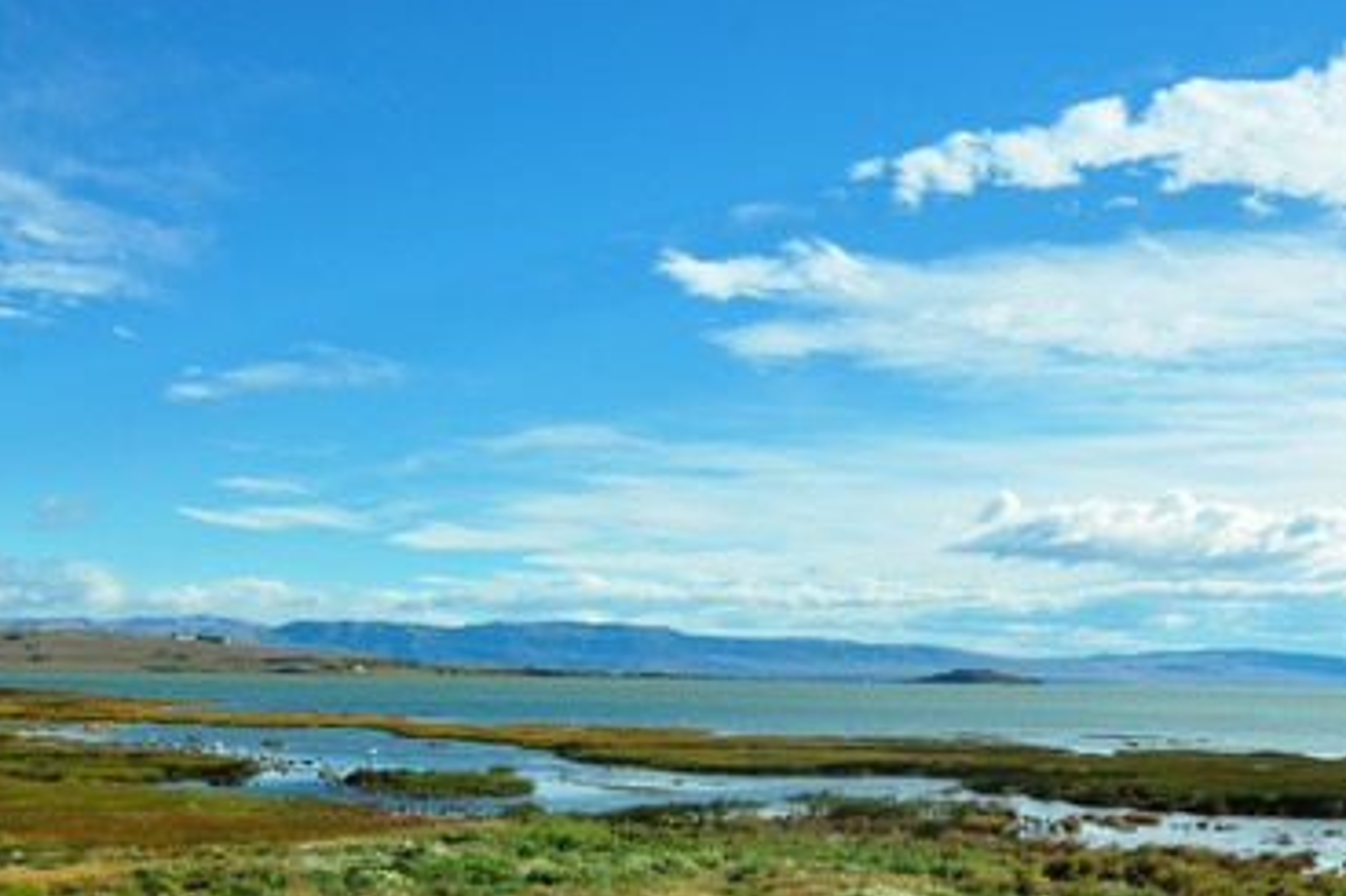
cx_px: 830
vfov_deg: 30.0
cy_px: 667
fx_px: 1644
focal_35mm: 44
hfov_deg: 44.2
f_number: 10
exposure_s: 1/320
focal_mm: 18
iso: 200
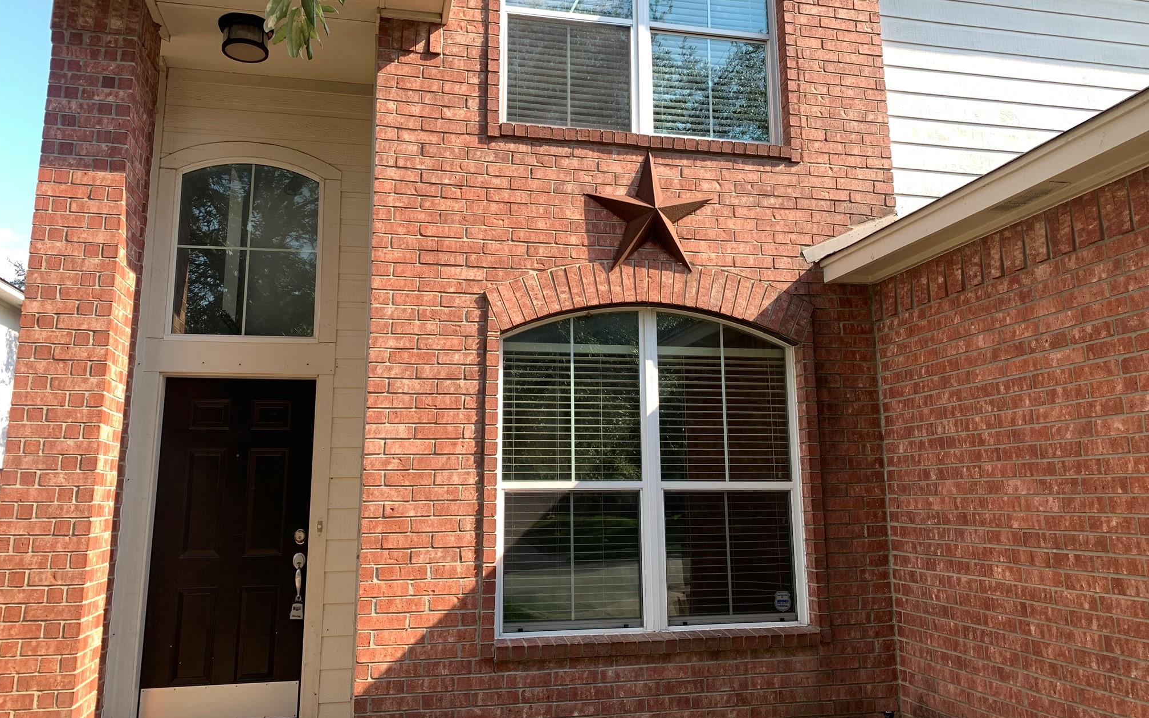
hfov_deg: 66.5
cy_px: 328
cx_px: 575
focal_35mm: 28
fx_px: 877
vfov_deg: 44.5
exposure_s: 1/518
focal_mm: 4.25
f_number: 1.8
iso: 25
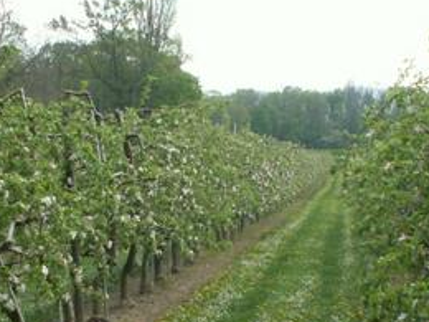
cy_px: 266
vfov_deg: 17.0
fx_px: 1066
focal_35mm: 86
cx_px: 206
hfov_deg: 22.8
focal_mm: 5.86
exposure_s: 1/100
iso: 50
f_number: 5
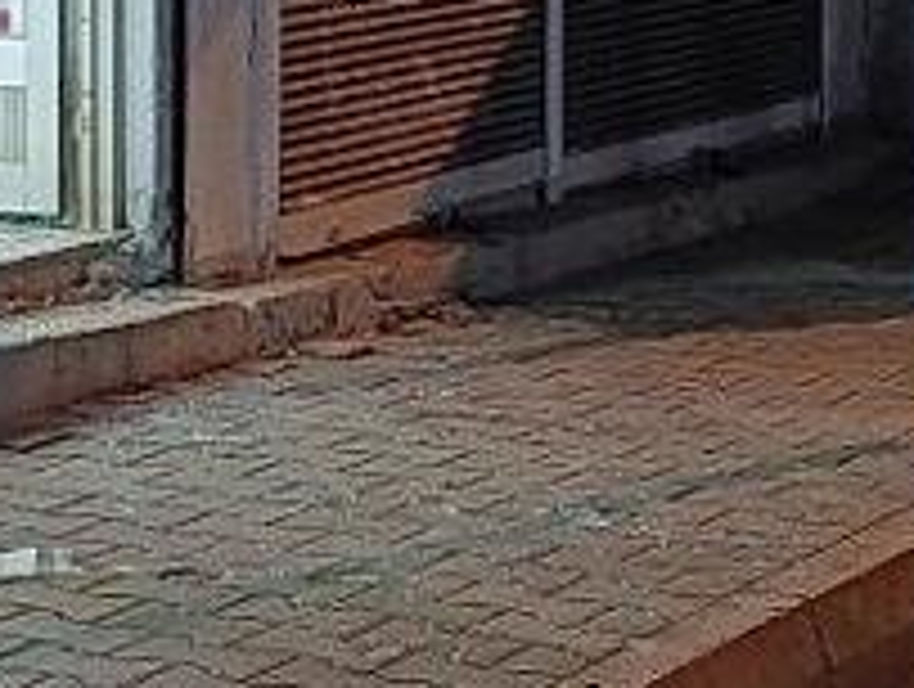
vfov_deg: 10.0
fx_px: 3915
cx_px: 122
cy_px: 198
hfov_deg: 13.2
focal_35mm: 148
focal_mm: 6.11
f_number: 1.65
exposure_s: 1/50
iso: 1048
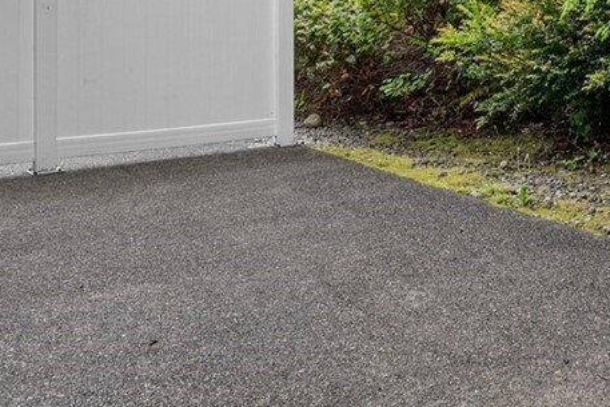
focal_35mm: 56
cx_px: 570
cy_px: -8
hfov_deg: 33.4
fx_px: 949
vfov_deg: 23.1
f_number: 9
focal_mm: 16
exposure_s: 1/2.5
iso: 320
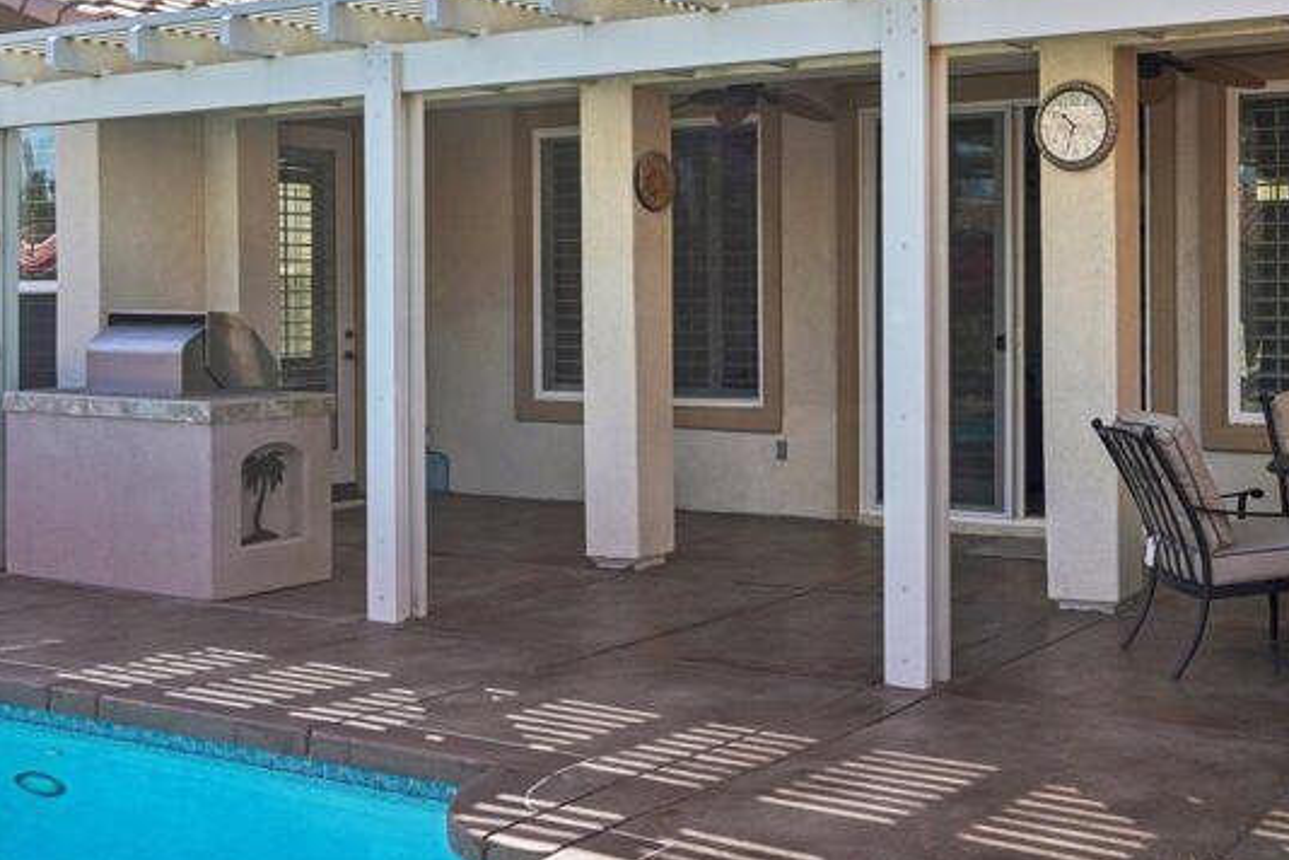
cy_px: 285
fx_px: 1647
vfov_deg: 29.0
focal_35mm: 46
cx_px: 847
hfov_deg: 42.2
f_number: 8
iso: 100
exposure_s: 1/160
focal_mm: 24
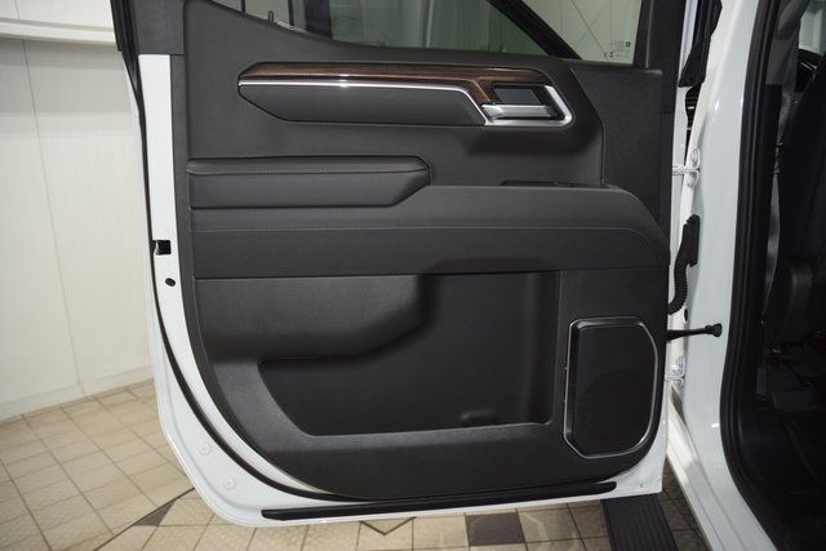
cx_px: 413
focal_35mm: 27
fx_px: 620
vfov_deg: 48.0
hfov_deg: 67.4
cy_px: 276
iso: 800
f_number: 4
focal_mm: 18
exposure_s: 1/60
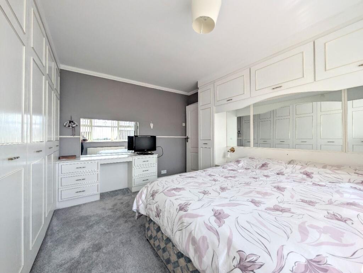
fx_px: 126
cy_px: 136
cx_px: 182
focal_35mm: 12
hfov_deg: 110.5
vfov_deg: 94.6
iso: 63
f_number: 1.7
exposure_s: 1/1195
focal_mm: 2.02
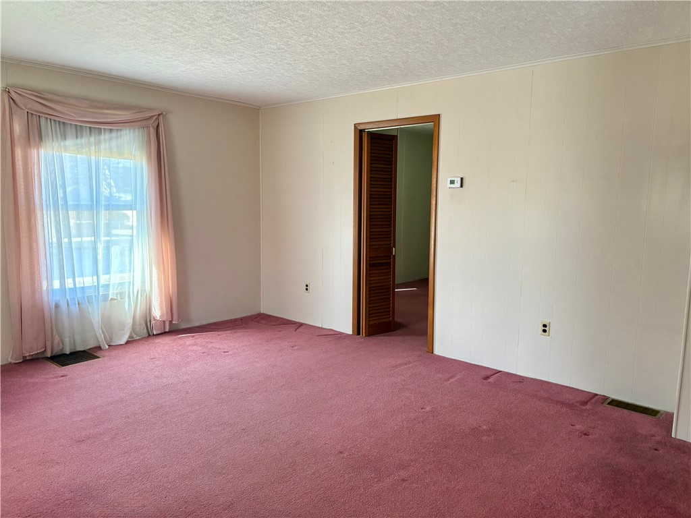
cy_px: 259
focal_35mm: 26
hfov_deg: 67.3
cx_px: 346
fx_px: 519
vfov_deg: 53.1
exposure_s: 1/119
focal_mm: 5.96
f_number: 1.6
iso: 125
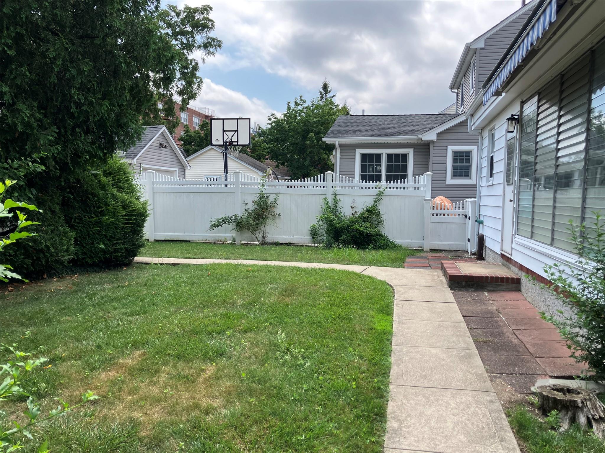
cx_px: 302
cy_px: 226
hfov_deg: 63.4
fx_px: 489
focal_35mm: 28
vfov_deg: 49.7
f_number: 1.8
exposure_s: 1/747
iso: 32
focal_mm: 3.99
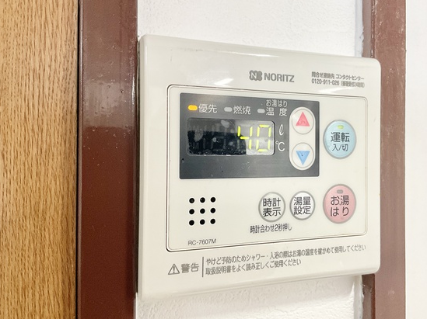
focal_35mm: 37
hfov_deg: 49.7
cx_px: 264
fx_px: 456
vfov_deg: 38.6
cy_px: 149
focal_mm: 3
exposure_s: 1/60
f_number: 1.8
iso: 80
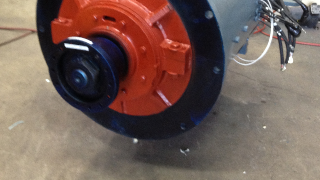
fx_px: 433
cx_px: 160
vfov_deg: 23.3
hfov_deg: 40.6
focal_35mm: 51
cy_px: 44
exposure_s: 1/20
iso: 160
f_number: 2.4
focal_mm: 4.28
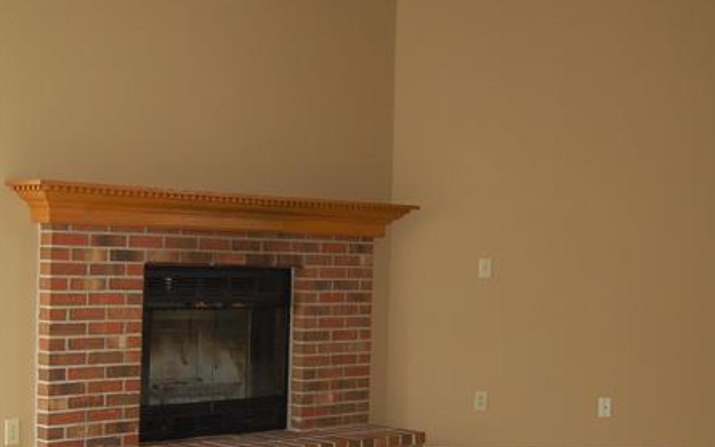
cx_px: 347
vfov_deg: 19.4
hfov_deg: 30.6
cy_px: 276
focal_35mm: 67
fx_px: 1306
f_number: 3.5
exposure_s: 1/160
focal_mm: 18
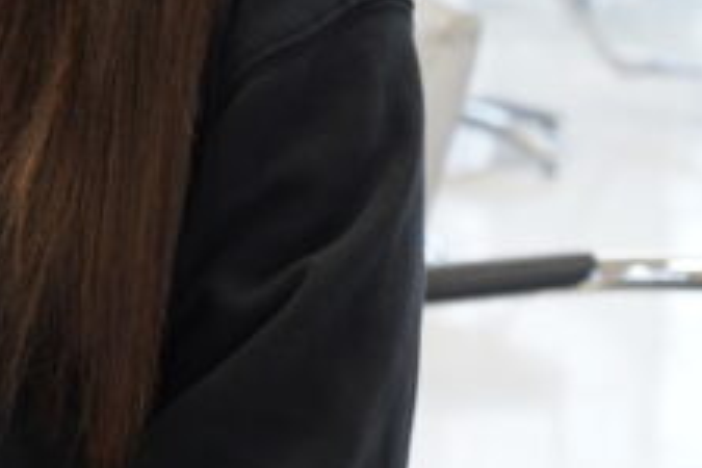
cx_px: 128
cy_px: 51
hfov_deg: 10.3
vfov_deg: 6.9
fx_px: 3900
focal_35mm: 200
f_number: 4.5
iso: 800
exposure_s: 1/80
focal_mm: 44
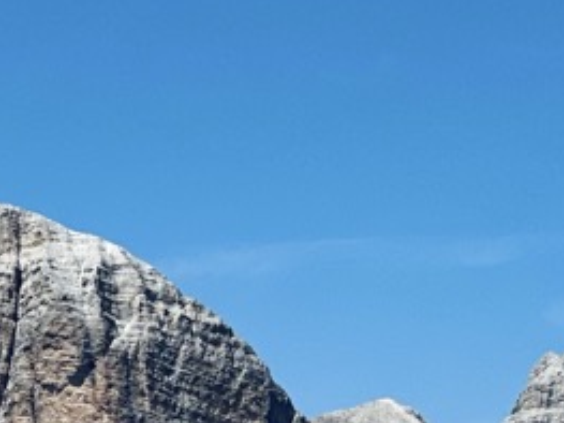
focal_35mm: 300
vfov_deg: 4.9
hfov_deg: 6.6
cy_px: 631
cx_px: 116
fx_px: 4886
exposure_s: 1/960
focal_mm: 9
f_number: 2.8
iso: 32
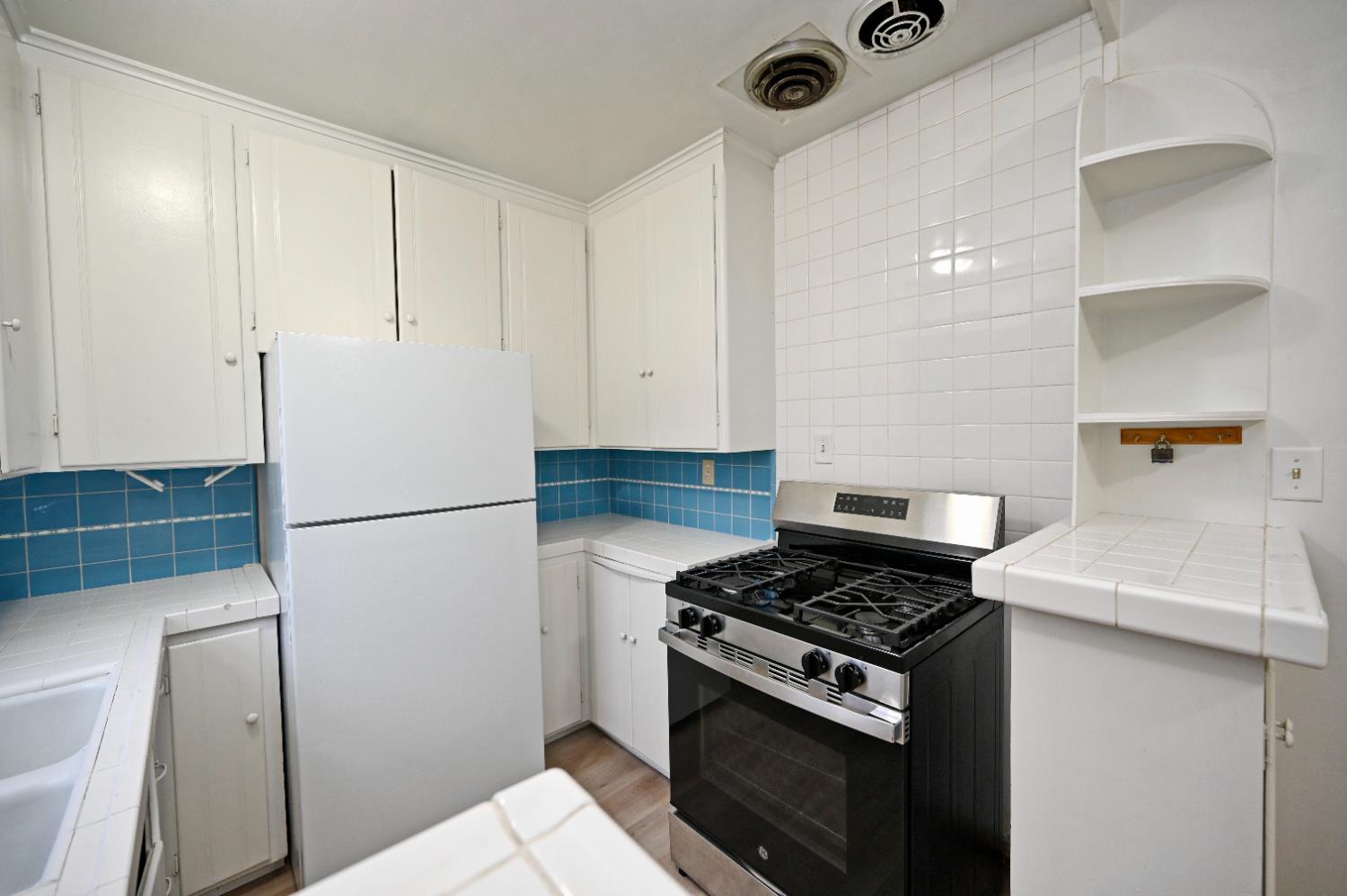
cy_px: 448
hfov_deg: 104.3
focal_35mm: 14
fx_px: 523
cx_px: 674
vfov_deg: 81.1
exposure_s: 1/60
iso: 560
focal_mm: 14
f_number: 4
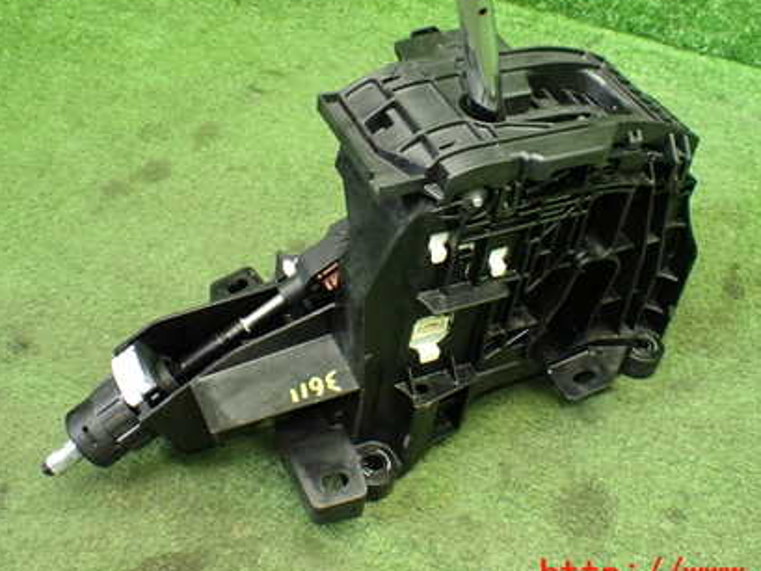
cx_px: 402
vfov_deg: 32.6
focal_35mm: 44
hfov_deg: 42.9
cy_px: 182
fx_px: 968
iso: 800
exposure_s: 1/60
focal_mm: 5.4
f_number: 2.3
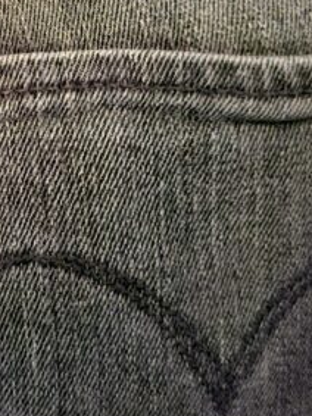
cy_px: 56
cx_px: -44
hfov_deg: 21.3
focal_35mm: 65
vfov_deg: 28.9
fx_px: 782
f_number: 1.8
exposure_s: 1/14
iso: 1250
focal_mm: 5.54
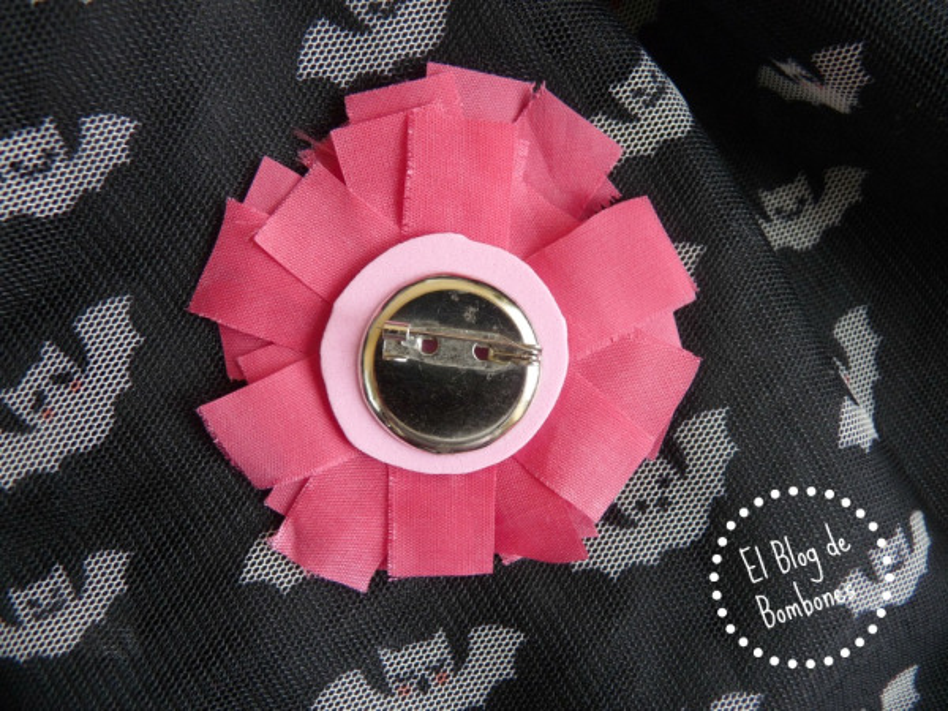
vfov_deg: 51.4
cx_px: 474
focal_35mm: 27
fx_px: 739
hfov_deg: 65.3
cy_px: 356
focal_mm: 4.8
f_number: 2.8
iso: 125
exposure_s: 1/30
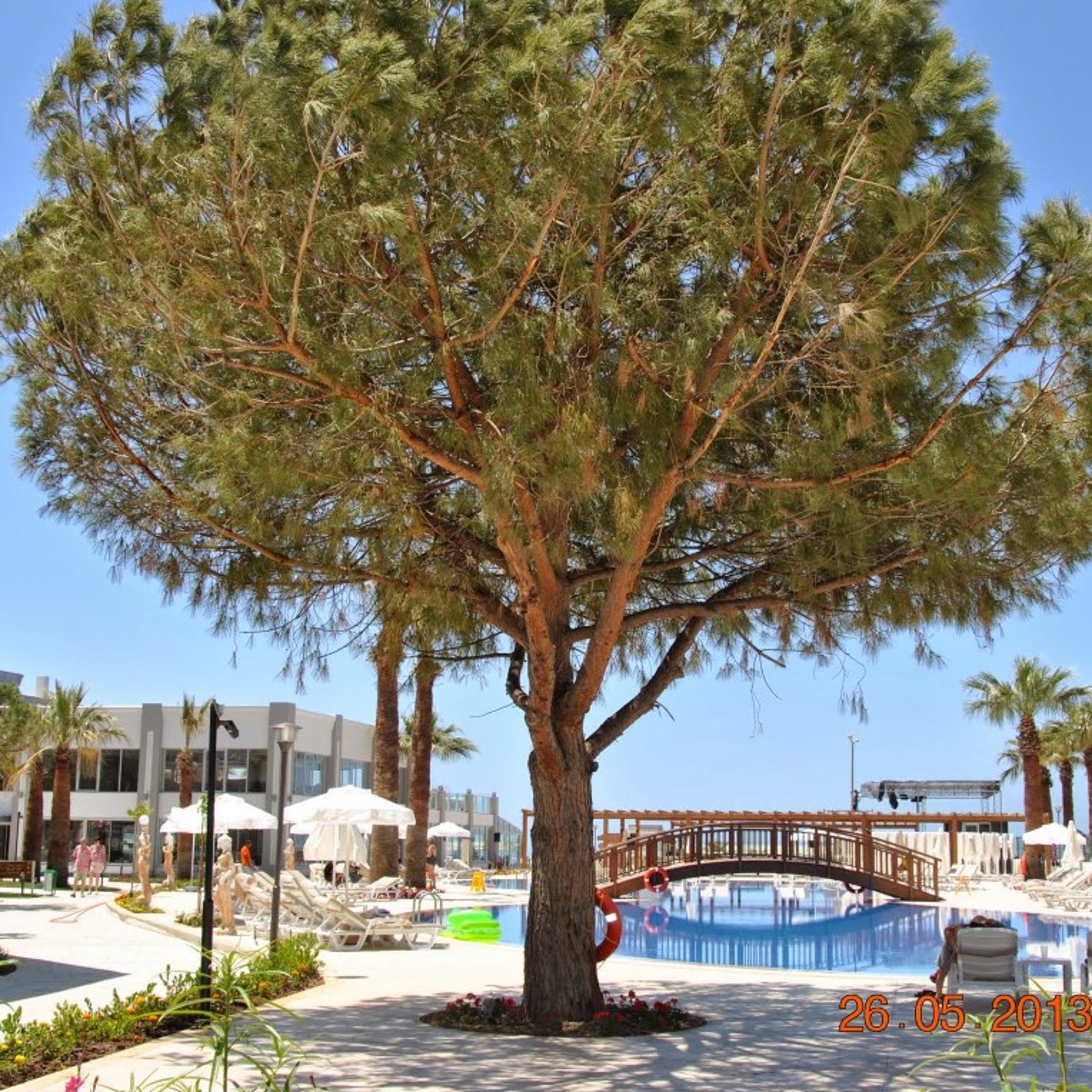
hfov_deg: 36.8
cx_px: 581
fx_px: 1642
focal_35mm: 46
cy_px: 547
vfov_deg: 36.8
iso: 100
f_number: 9
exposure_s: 1/200
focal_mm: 24
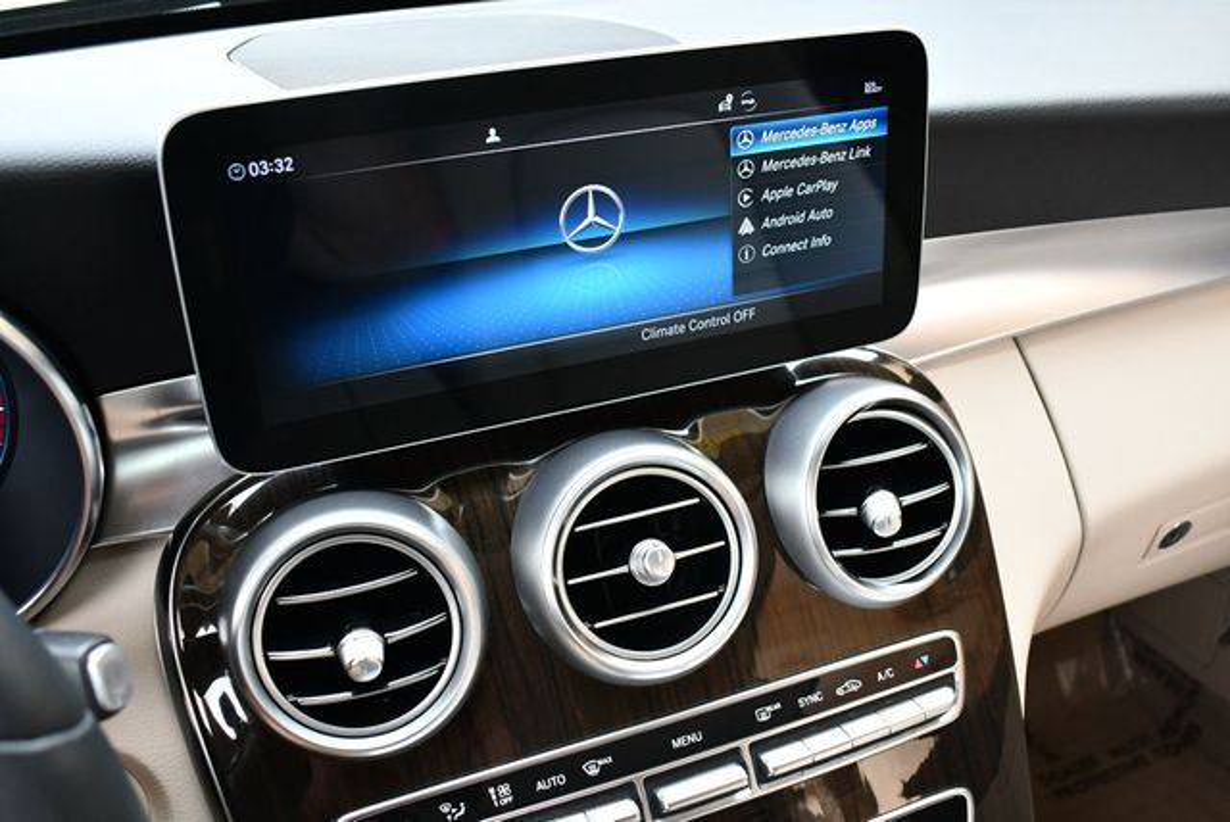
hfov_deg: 53.1
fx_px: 1231
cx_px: 615
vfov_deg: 36.9
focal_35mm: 36
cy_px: 411
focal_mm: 18
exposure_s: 1/250
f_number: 3.5
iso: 800
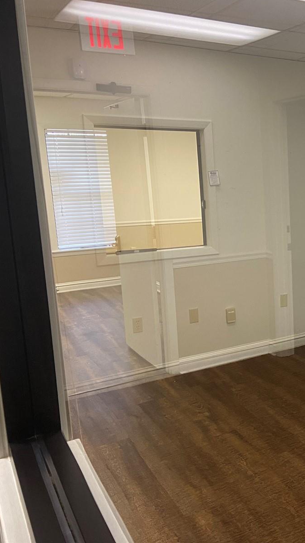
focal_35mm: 38
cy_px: 270
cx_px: 341
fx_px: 546
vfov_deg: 52.8
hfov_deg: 28.2
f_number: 1.8
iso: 160
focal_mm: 4.25
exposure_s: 1/60
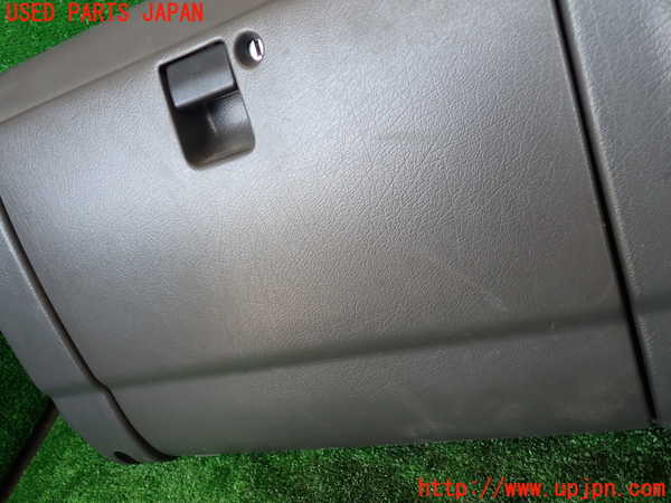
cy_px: 252
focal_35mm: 30
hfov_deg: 60.0
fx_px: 582
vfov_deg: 46.8
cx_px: 336
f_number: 2.3
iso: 125
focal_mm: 5.4
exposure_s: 1/60
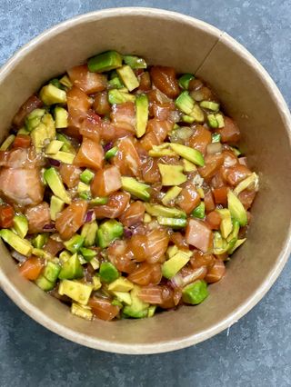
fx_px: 582
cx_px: 146
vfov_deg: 36.8
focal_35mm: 52
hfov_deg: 28.1
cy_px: 194
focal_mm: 6
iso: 400
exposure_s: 1/25
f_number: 2
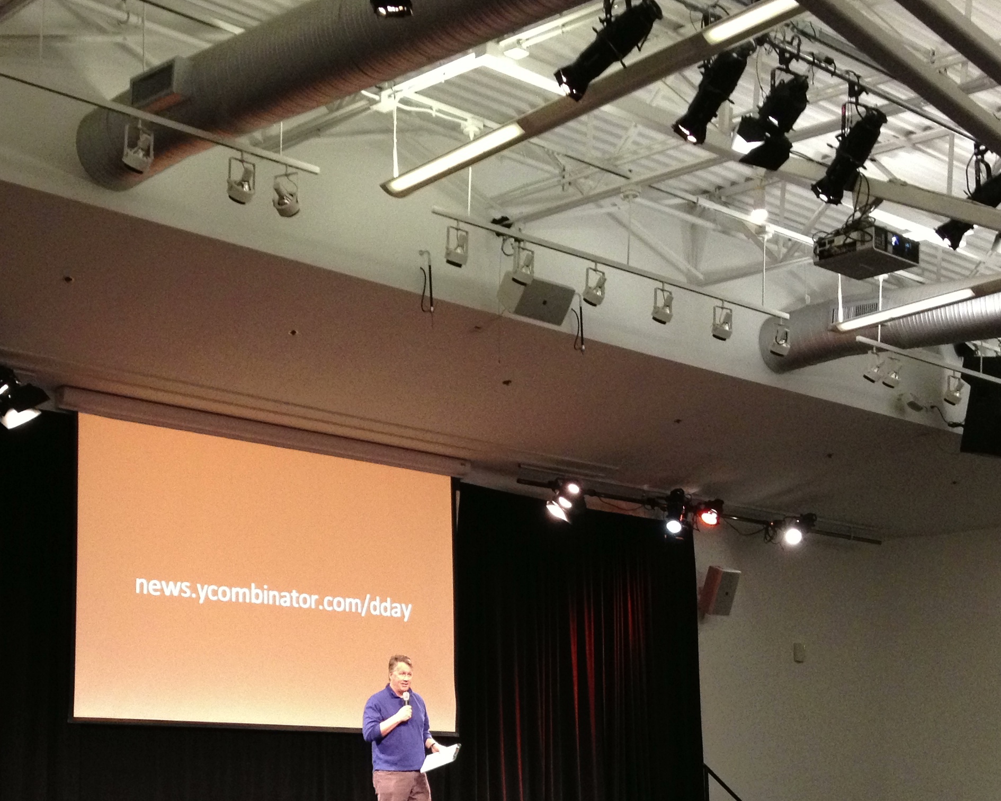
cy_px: 622
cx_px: 424
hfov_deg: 31.9
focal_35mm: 59
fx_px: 1748
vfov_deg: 25.4
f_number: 2.4
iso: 200
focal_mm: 4.28
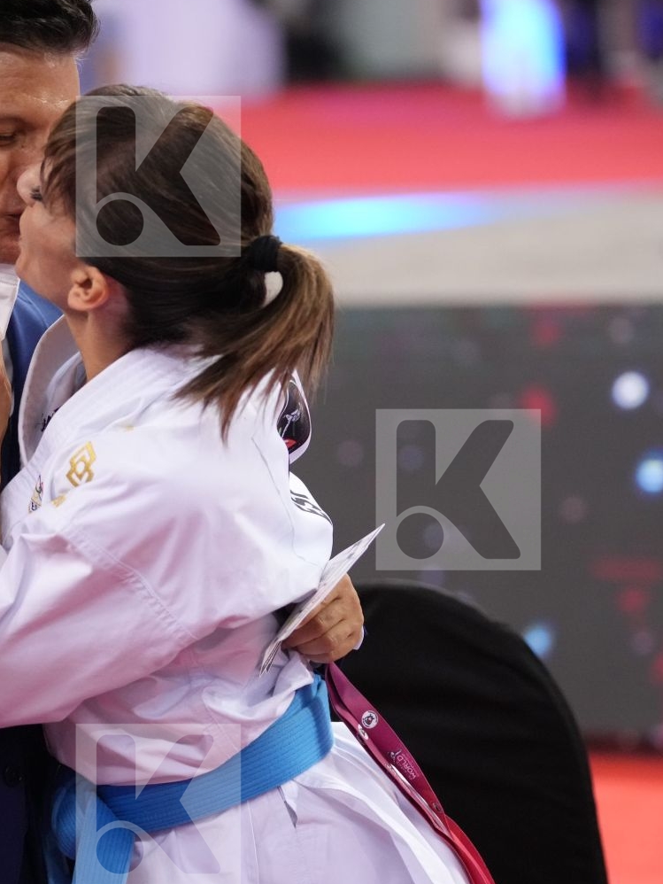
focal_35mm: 189
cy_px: 490
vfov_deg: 10.5
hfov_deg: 7.9
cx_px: 158
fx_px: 4824
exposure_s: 1/1000
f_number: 2.8
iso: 5000
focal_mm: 109
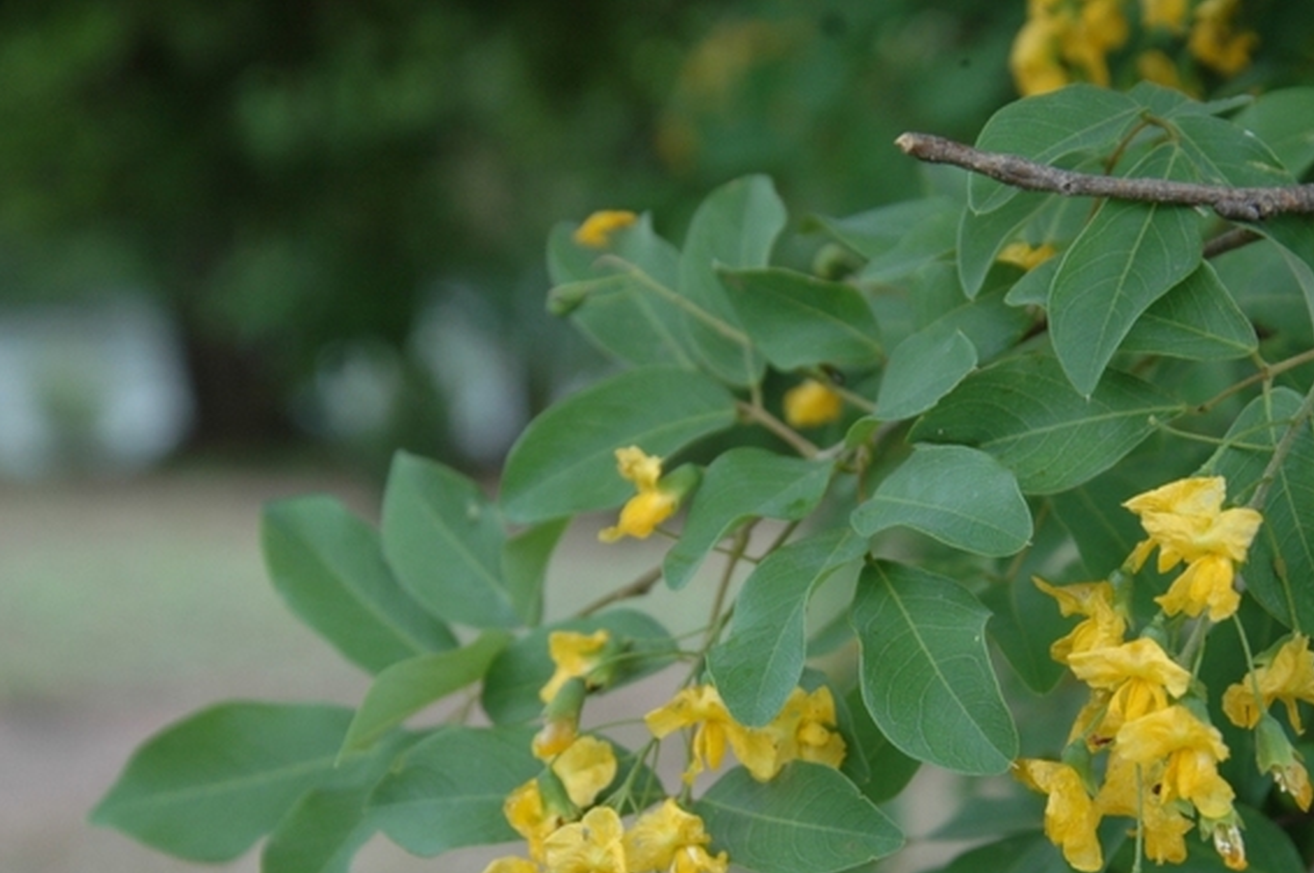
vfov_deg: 12.9
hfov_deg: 19.3
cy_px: 615
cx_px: 757
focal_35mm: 106
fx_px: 3864
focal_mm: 50
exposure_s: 1/200
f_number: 7.1
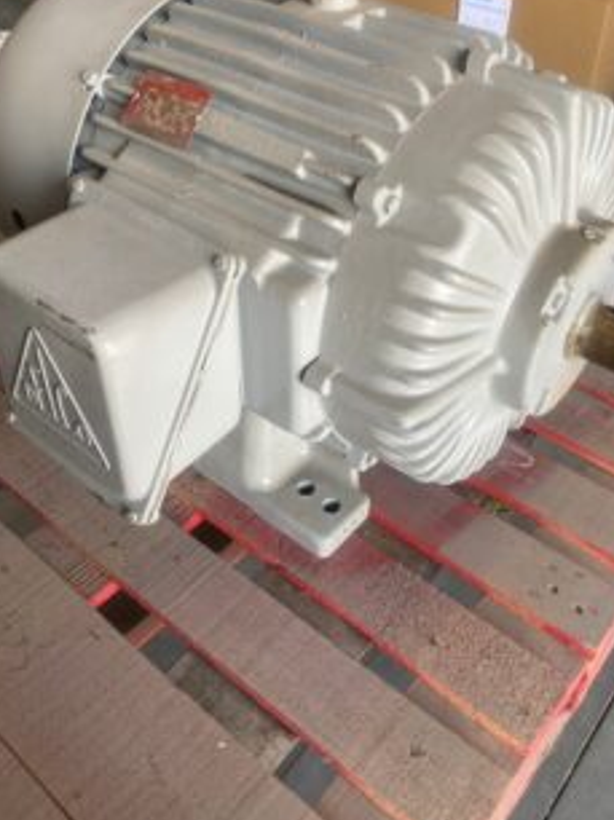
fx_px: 805
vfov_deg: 53.6
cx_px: 338
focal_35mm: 34
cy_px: 327
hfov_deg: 41.7
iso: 80
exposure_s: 1/122
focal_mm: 4.25
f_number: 1.8
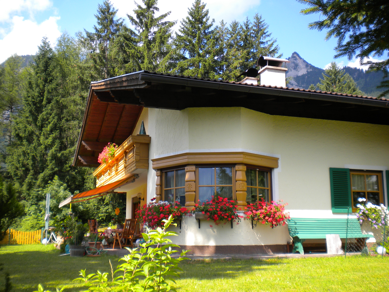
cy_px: 146
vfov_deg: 35.1
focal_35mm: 41
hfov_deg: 45.8
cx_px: 194
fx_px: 461
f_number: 4.9
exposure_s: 1/184
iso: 80
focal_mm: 7.4
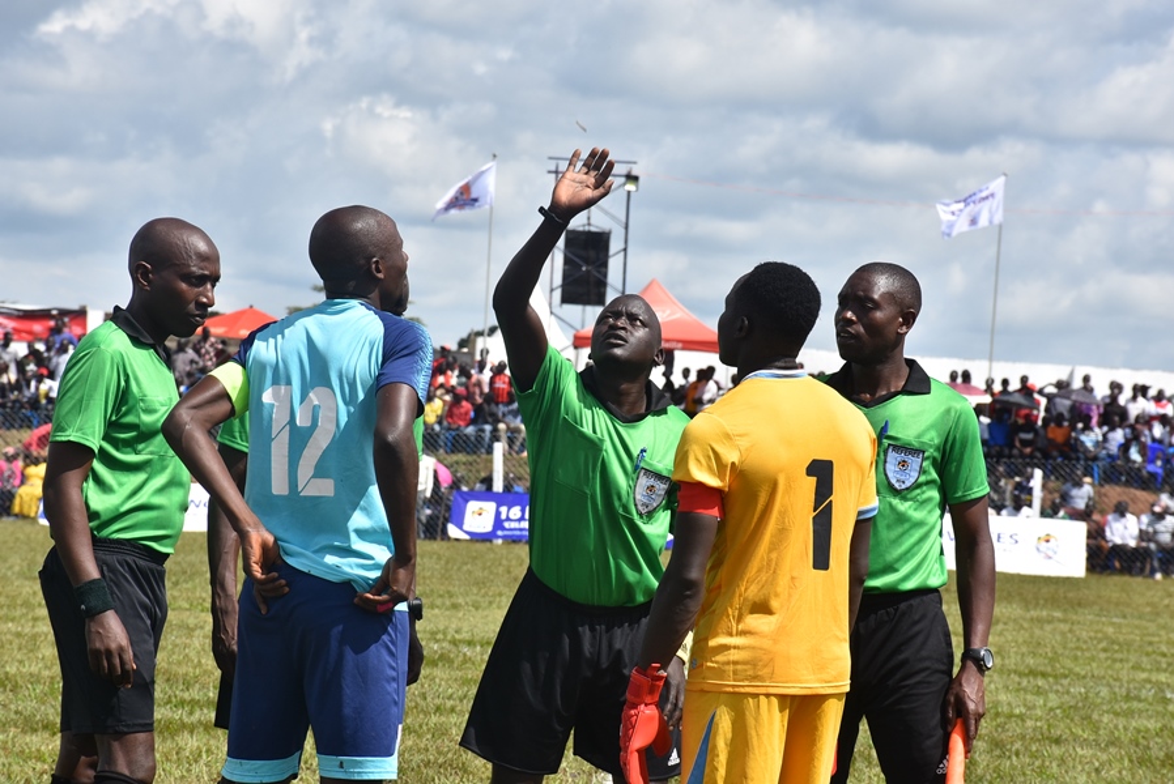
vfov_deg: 9.2
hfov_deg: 13.7
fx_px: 4895
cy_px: 392
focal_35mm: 150
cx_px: 587
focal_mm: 100
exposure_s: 1/500
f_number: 11
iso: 250
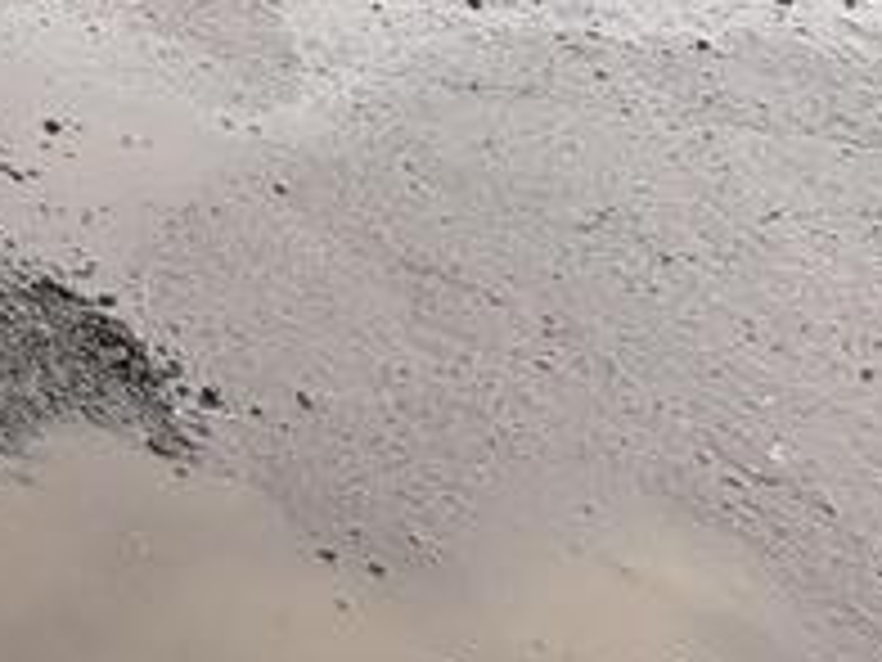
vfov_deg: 19.8
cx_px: -963
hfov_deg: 18.0
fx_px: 1631
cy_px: -333
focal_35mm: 64
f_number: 2.2
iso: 40
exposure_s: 1/148
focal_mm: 2.22
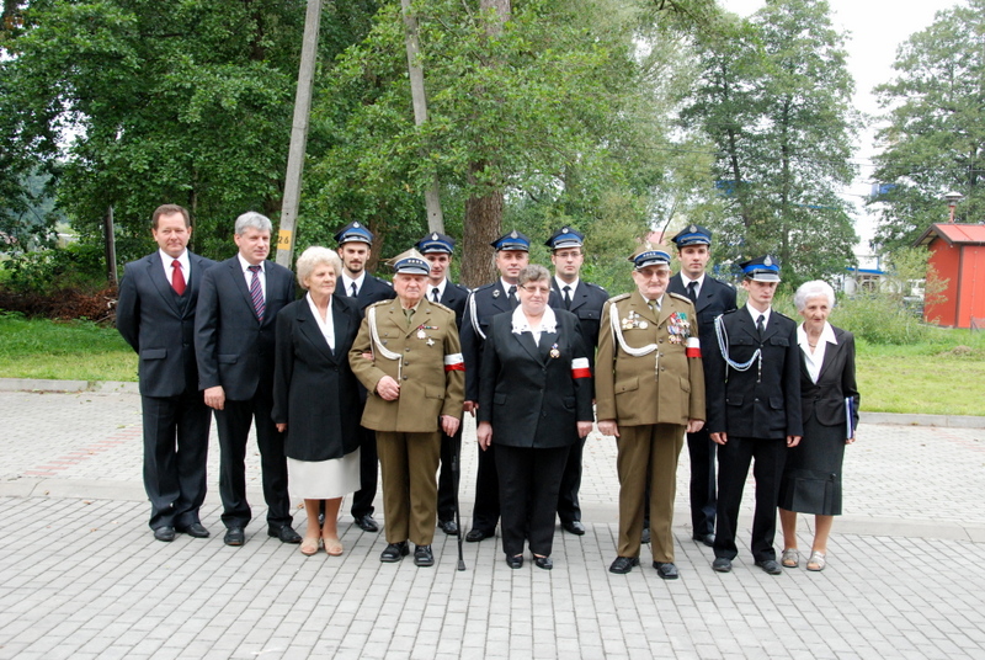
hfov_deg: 46.3
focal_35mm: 42
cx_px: 492
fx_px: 1151
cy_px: 330
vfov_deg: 32.0
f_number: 8
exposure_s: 1/250
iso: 800
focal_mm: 28
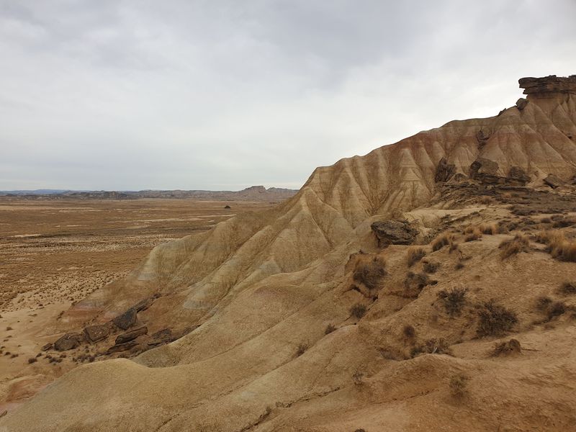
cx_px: 288
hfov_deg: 67.3
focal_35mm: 26
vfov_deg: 53.1
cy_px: 216
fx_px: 433
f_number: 2.4
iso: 50
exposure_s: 1/456
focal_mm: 4.3
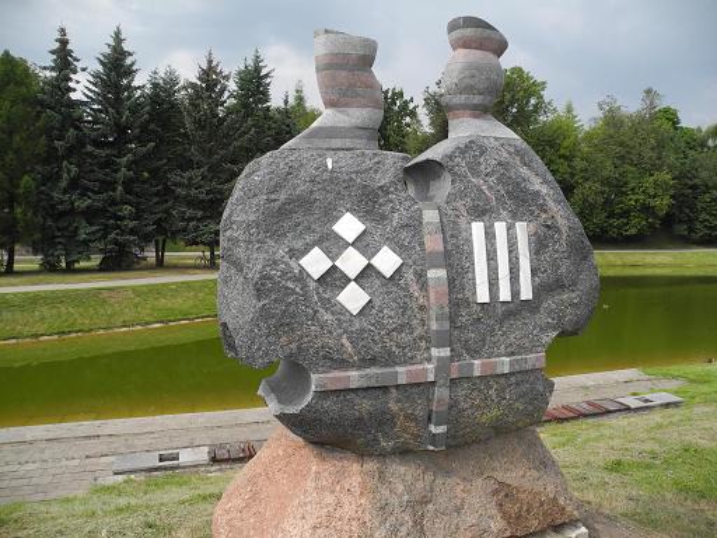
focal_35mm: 28
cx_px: 358
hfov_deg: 63.4
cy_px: 269
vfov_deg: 49.7
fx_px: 580
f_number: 3.2
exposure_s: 1/800
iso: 100
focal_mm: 6
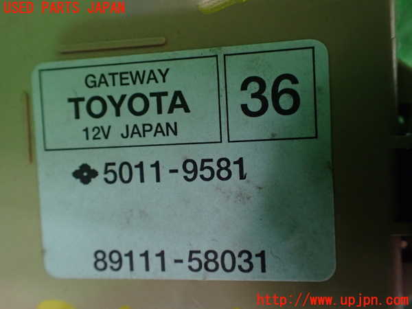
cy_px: 154
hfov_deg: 60.0
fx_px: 357
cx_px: 206
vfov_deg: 46.8
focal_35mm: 30
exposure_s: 1/50
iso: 800
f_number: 2.3
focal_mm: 5.4
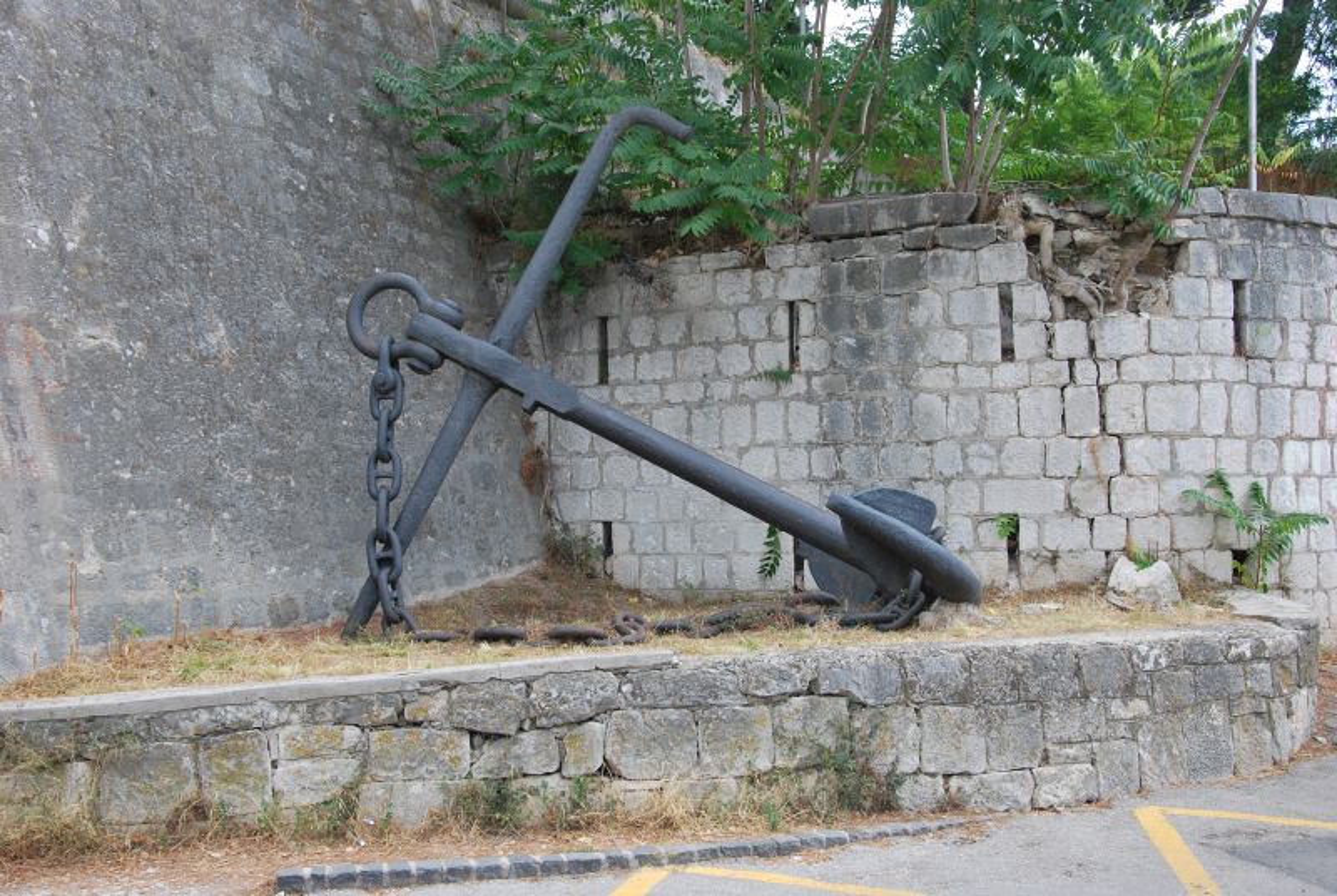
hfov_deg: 46.3
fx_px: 1562
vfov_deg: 32.0
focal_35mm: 42
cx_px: 668
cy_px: 448
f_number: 5.6
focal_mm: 28
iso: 140
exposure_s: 1/125
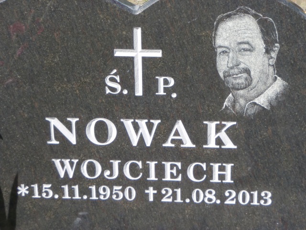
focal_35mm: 86
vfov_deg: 17.2
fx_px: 760
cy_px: 115
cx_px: 153
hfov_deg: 22.8
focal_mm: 15.16
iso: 100
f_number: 5
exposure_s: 1/250
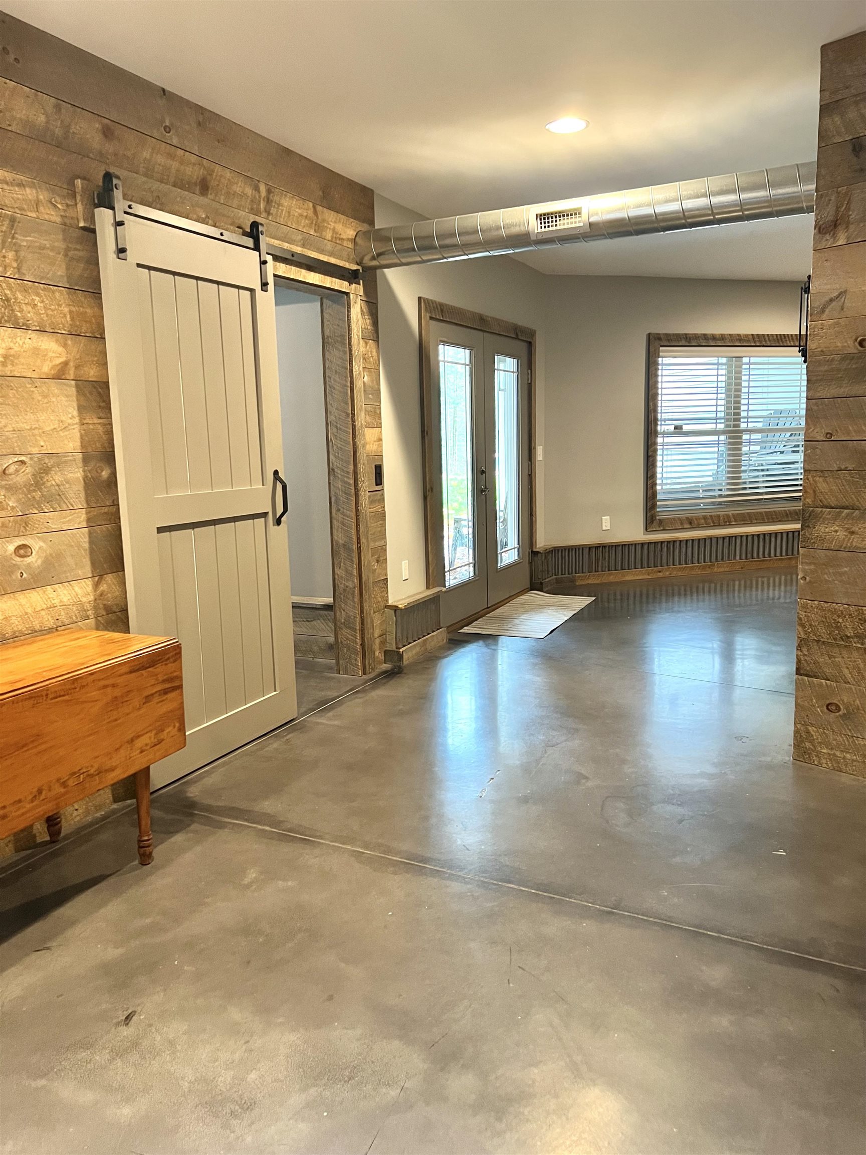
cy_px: 578
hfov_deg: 53.1
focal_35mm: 26
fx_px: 867
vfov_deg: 67.3
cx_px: 433
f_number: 1.5
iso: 400
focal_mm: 5.7
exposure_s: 1/40
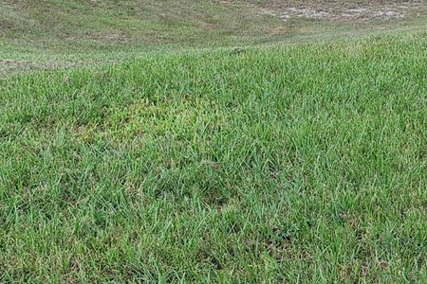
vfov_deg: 16.1
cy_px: 149
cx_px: 321
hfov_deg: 23.7
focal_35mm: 85
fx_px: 1008
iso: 40
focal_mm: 5.54
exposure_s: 1/918
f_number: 1.8
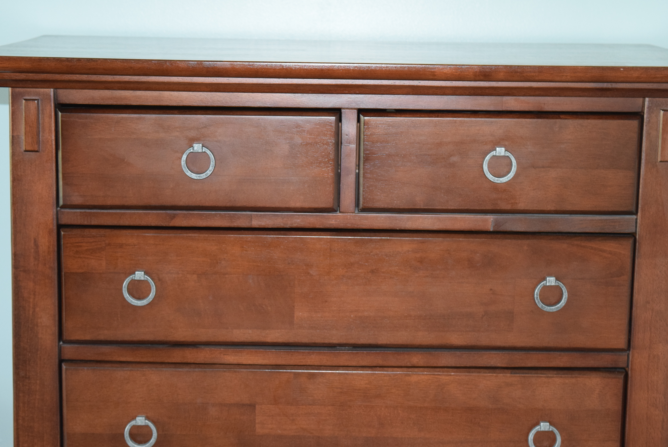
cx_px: 334
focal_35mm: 75
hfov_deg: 27.0
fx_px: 1393
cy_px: 224
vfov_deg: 18.2
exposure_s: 1/30
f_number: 5.6
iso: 2500
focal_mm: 50
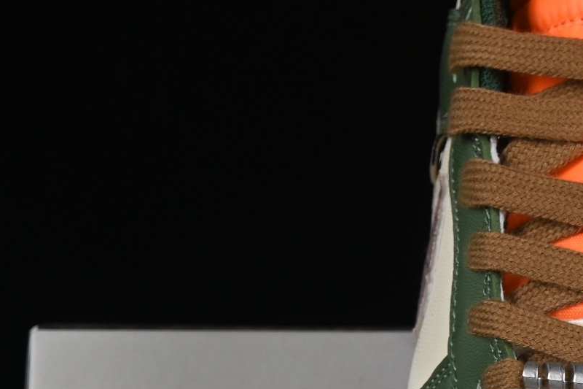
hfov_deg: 7.8
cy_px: 455
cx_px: 861
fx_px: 4226
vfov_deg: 5.2
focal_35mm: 261
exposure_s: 1/80
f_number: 8
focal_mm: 50
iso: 160
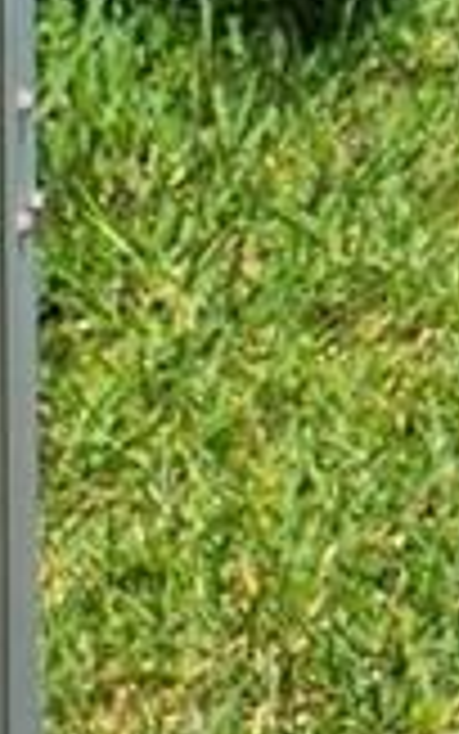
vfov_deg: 7.4
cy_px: -1729
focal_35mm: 240
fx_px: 4799
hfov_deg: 4.0
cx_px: 3195
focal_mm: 5.4
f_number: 1.8
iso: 25
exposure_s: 1/2635
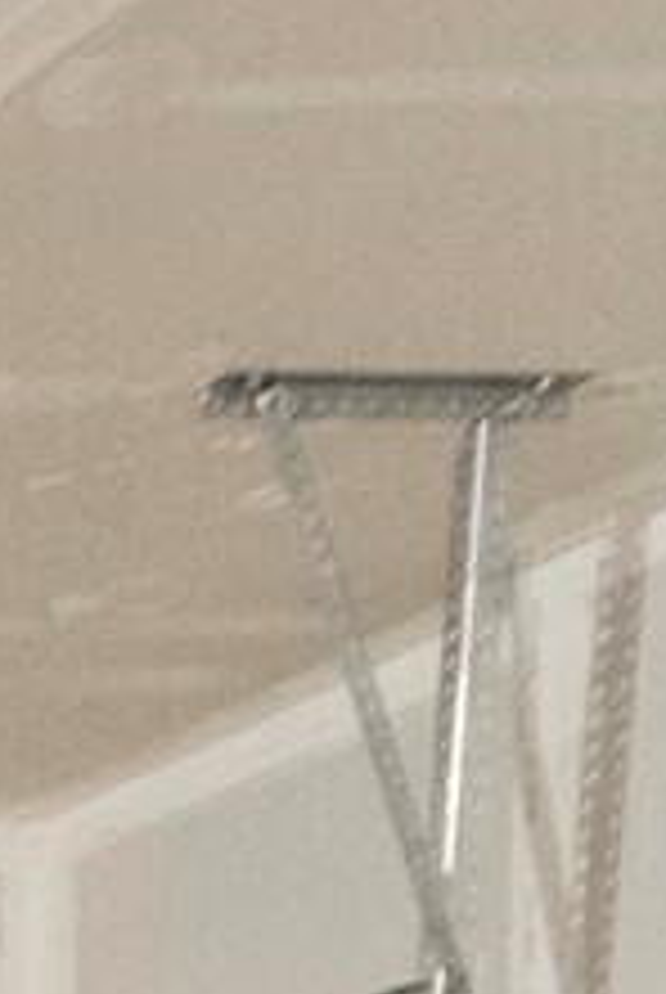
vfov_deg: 14.6
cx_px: -2329
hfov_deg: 7.1
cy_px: 1990
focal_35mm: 115
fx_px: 3181
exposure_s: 1/60
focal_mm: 15
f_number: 8
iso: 1000
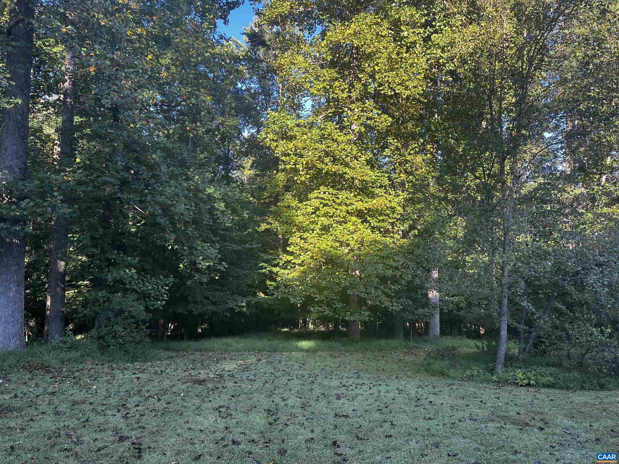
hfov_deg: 67.3
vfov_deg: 53.1
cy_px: 232
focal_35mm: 26
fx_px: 465
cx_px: 310
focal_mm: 5.1
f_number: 1.6
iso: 40
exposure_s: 1/174
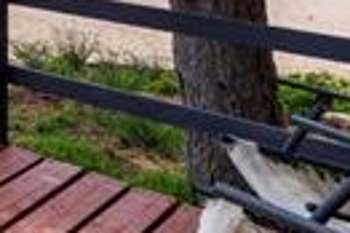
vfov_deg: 15.5
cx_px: -435
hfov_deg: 16.1
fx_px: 757
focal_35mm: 78
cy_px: -161
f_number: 7.1
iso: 250
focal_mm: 16
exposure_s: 1/320
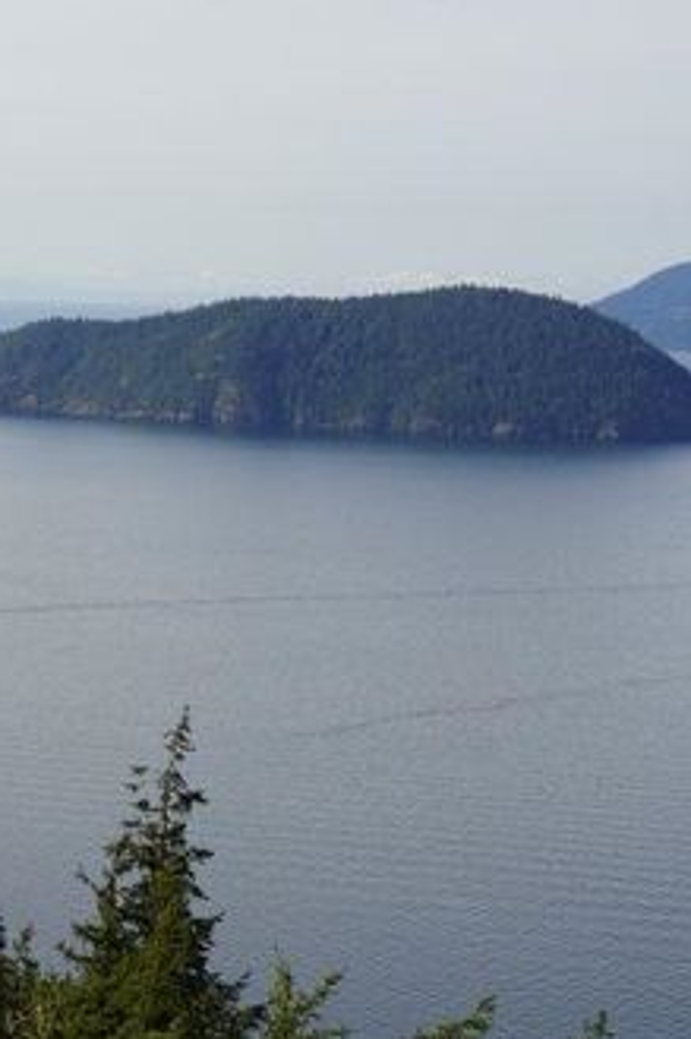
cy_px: 520
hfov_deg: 11.9
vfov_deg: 18.0
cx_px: 69
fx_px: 3285
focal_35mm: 114
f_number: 10
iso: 100
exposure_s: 1/160
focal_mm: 50
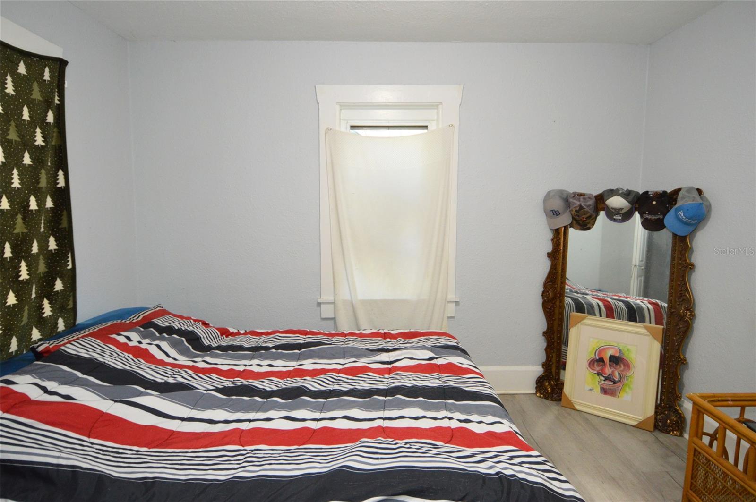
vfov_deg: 67.3
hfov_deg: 90.1
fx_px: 378
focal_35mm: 18
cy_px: 251
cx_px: 378
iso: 1400
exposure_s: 1/60
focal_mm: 12
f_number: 4
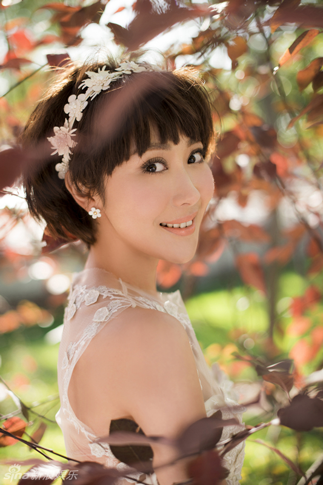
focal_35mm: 50
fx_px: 673
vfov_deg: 39.6
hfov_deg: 27.0
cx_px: 162
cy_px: 242
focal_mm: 50
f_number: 2
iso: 200
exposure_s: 1/800
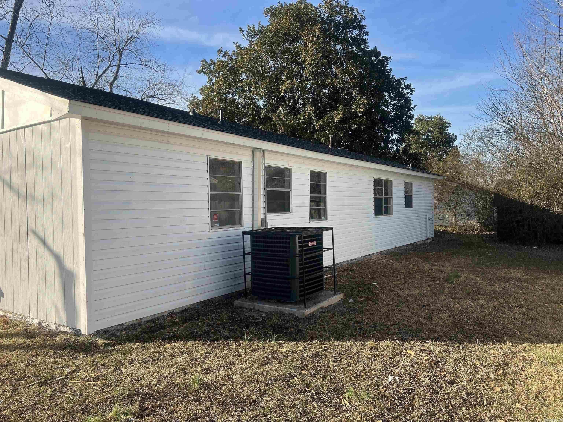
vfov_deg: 53.1
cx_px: 282
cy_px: 211
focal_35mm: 26
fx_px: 423
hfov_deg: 67.3
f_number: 1.5
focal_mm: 5.7
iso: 50
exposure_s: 1/1808
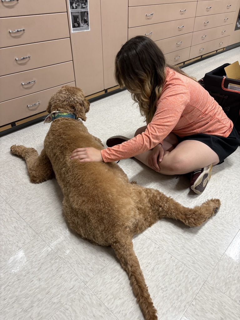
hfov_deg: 53.1
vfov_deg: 67.3
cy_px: 160
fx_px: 240
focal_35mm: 26
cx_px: 120
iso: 100
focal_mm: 5.96
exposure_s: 1/50
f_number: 1.6
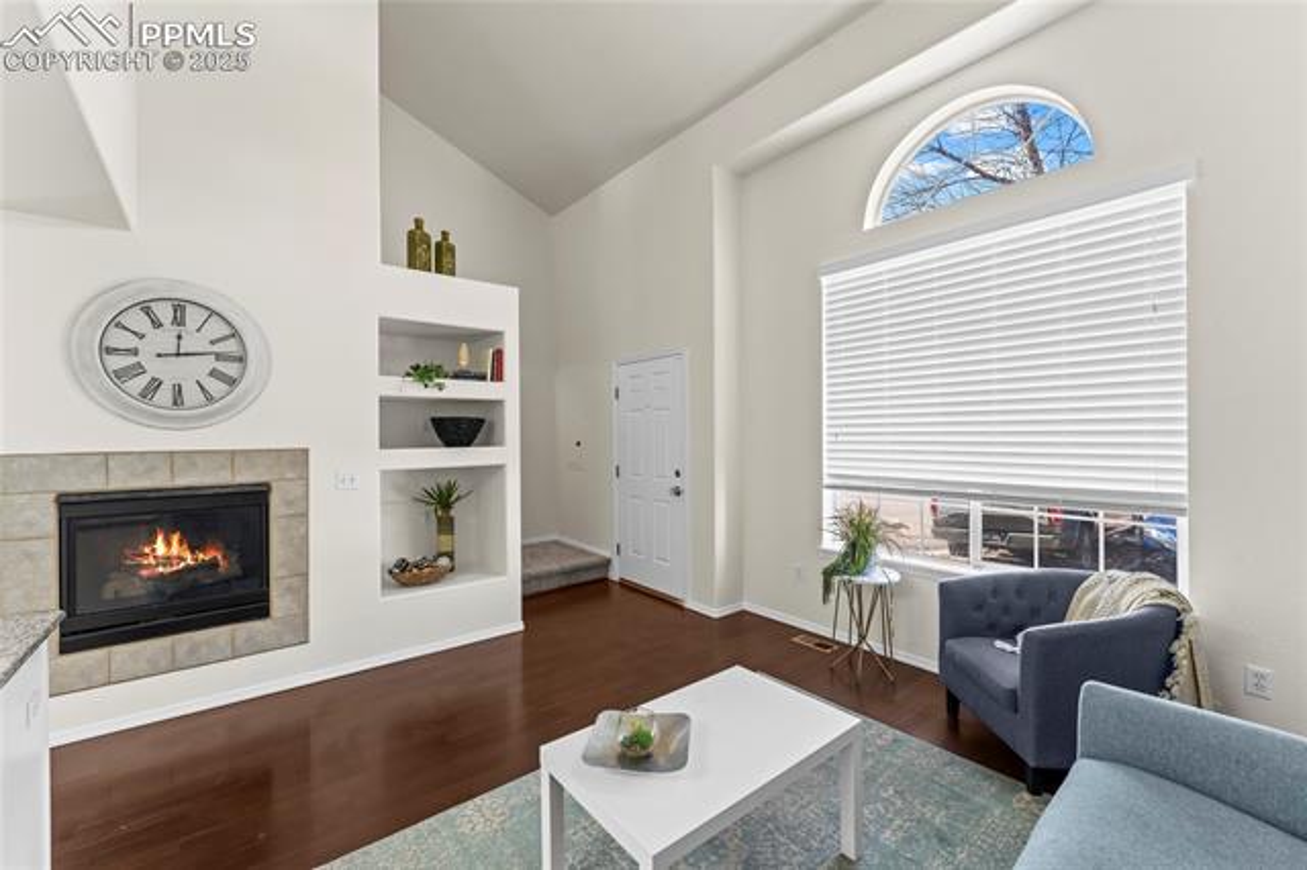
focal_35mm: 15
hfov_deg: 101.6
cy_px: 435
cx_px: 654
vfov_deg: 78.4
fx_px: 533
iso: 500
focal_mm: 14.7
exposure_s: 1/5
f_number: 8
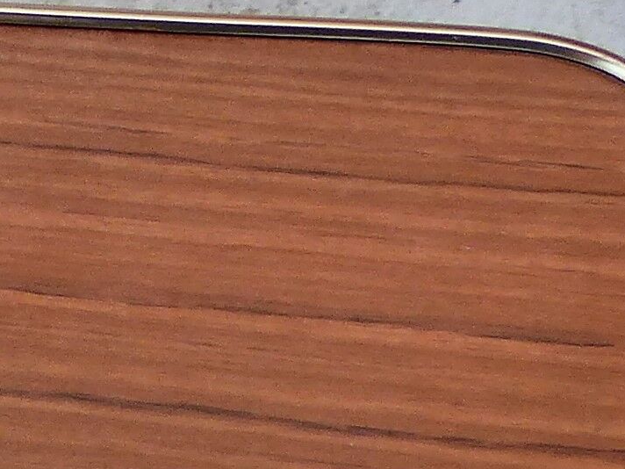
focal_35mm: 191
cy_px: 908
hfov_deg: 10.0
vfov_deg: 7.5
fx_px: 3449
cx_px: -338
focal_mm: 6
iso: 100
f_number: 4
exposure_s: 1/400
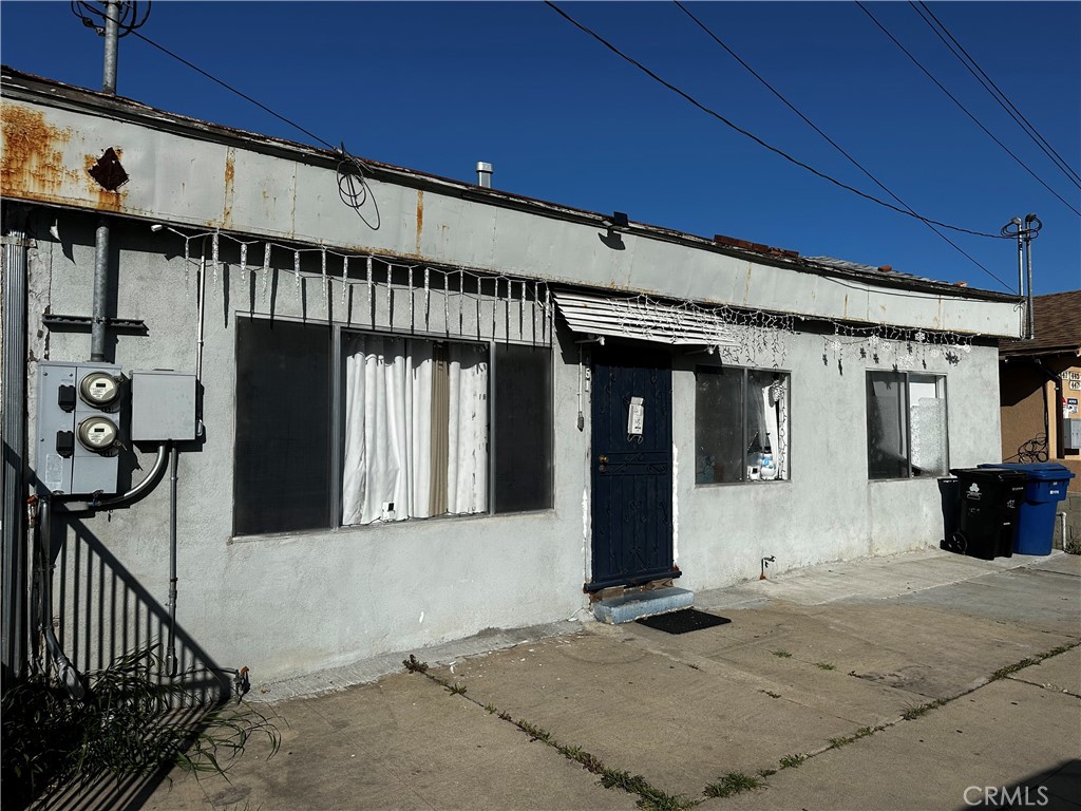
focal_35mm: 24
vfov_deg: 56.8
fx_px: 749
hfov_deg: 71.6
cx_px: 540
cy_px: 406
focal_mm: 6.86
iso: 80
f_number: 1.78
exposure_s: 1/12048
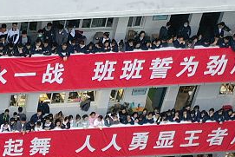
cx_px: -140
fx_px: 810
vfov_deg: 10.0
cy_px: 343
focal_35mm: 124
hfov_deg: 15.0
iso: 400
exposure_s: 1/30
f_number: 2.8
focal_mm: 10.26
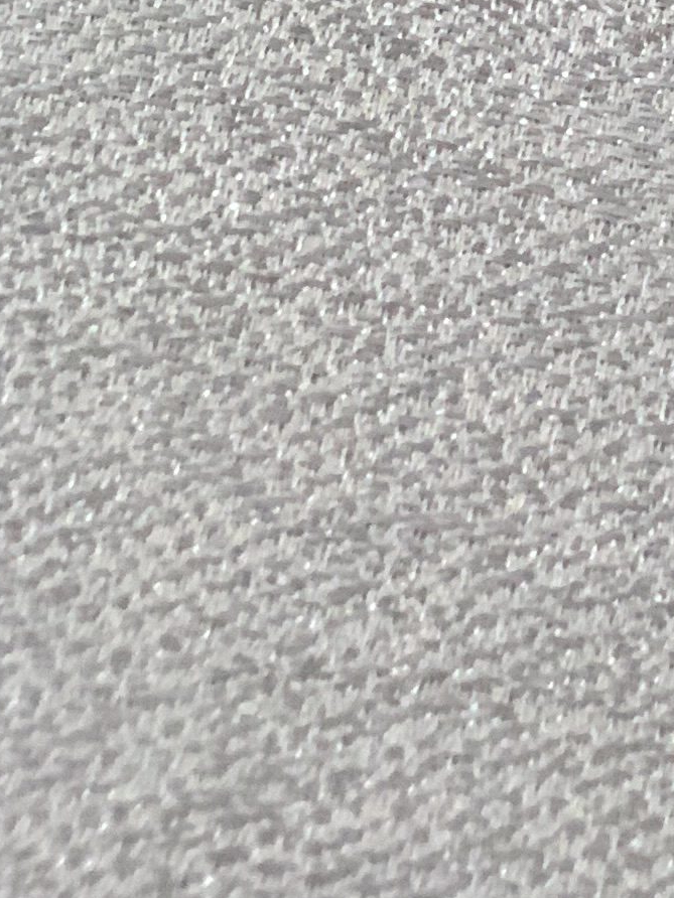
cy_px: -1103
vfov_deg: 7.9
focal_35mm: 235
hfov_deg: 6.1
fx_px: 6101
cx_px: 1383
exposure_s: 1/60
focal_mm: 6
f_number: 2.4
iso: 125
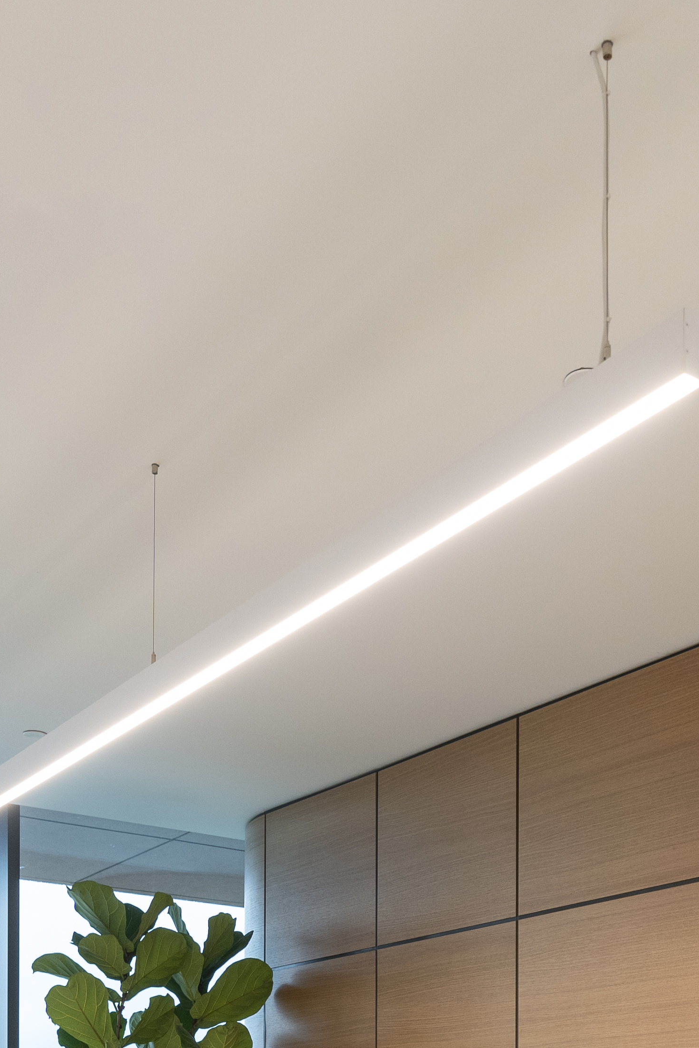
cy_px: 1181
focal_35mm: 46
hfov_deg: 29.1
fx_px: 1340
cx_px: 463
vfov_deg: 35.7
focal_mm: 17
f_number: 4
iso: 640
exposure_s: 1/30
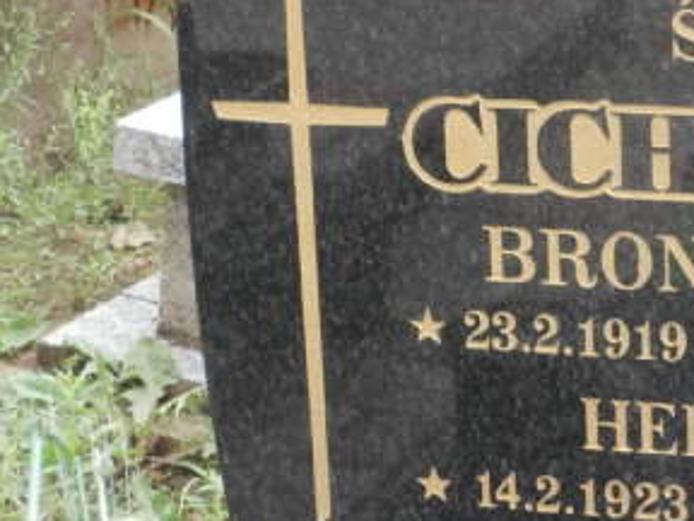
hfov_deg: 12.9
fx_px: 3027
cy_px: 359
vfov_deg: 9.8
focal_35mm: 151
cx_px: 692
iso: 200
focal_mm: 12.1
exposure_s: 1/50
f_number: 4.7
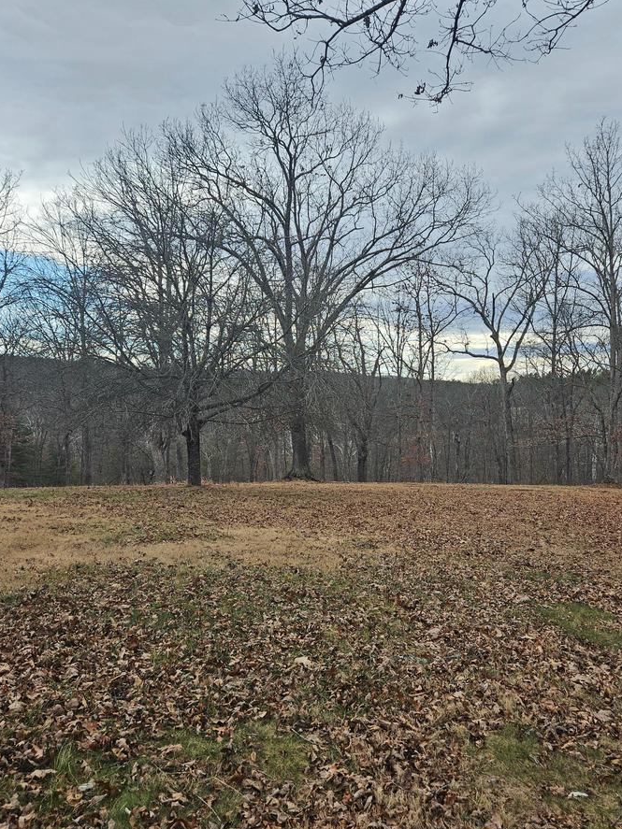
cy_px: 427
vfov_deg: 63.4
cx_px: 361
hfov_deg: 49.5
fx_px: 671
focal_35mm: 28
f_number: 1.8
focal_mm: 5.4
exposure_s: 1/1410
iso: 32
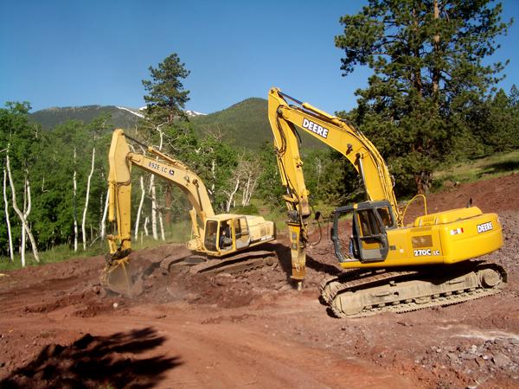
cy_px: 194
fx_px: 525
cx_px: 260
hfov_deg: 52.6
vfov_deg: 40.7
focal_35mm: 35
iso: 80
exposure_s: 1/400
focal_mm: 5.8
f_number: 4.3
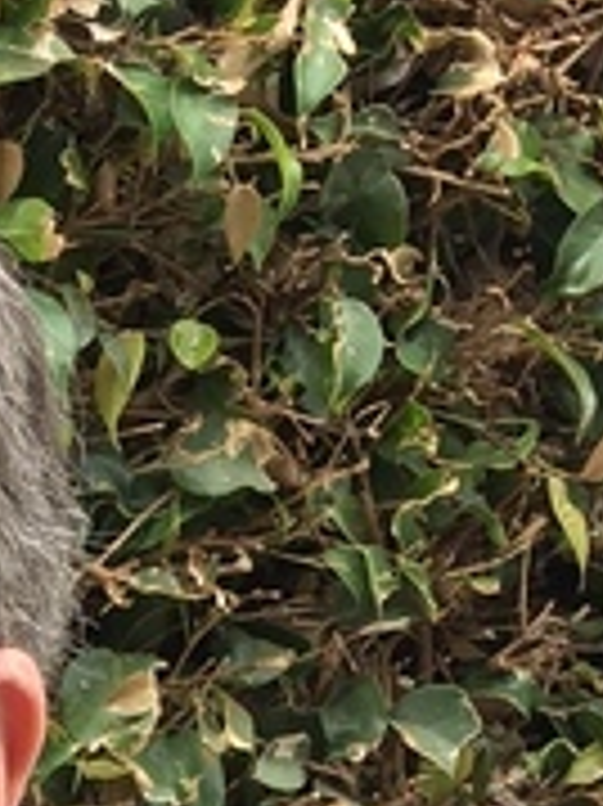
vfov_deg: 12.1
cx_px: -657
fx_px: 3511
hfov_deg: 9.1
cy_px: 1434
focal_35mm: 151
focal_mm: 4.15
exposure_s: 1/138
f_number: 2.2
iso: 25
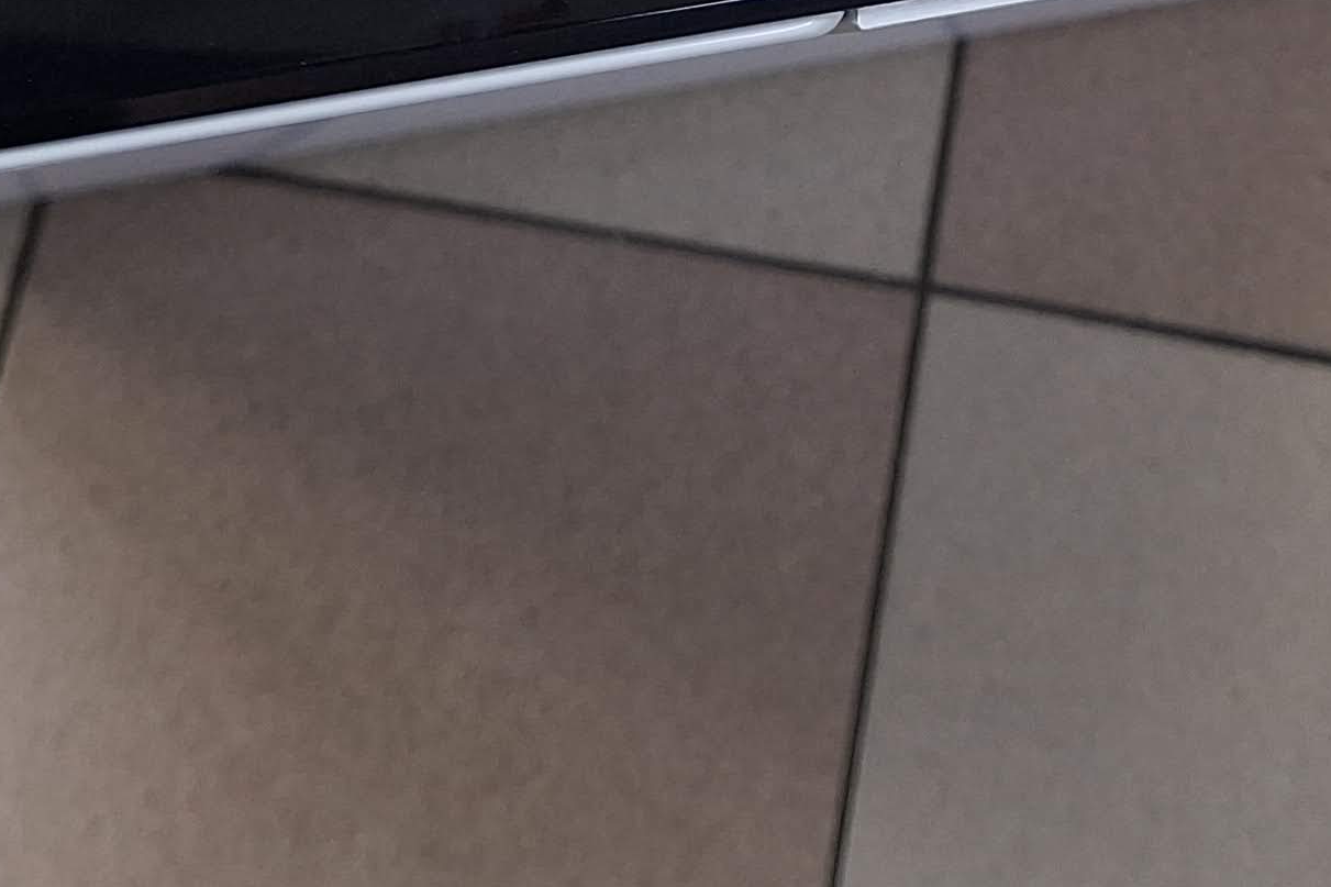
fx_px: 2920
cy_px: -540
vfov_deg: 15.6
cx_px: 1256
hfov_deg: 24.7
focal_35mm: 79
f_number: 1.8
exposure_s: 1/100
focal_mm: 5.54
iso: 250
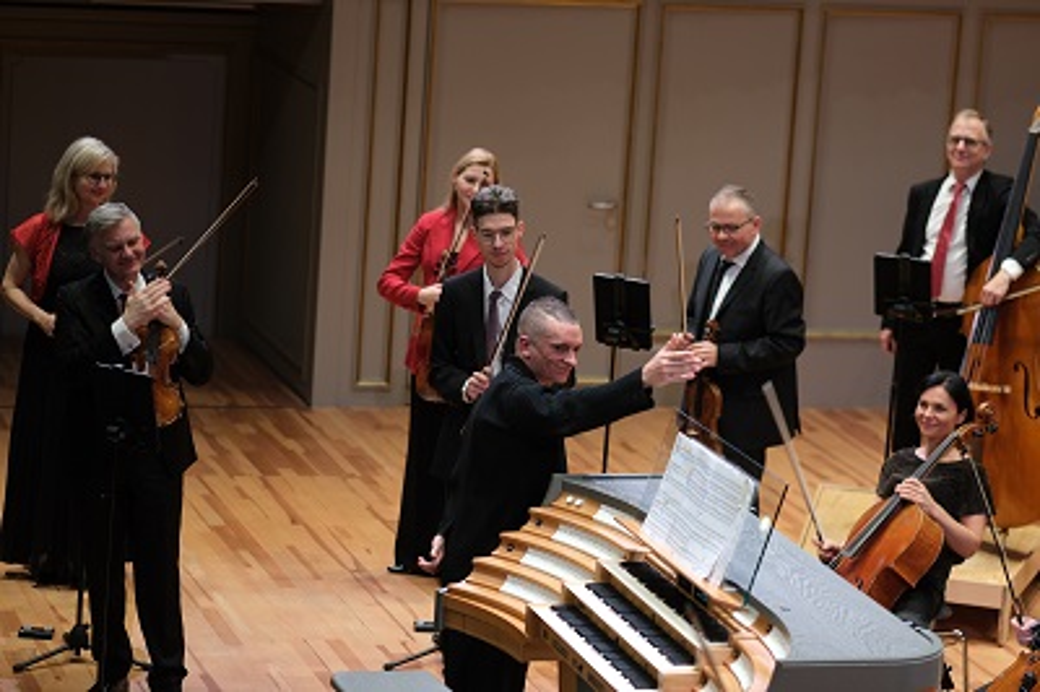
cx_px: 520
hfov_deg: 15.2
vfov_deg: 10.1
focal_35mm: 135
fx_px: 3897
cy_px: 346
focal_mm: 90
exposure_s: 1/125
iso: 400
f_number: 2
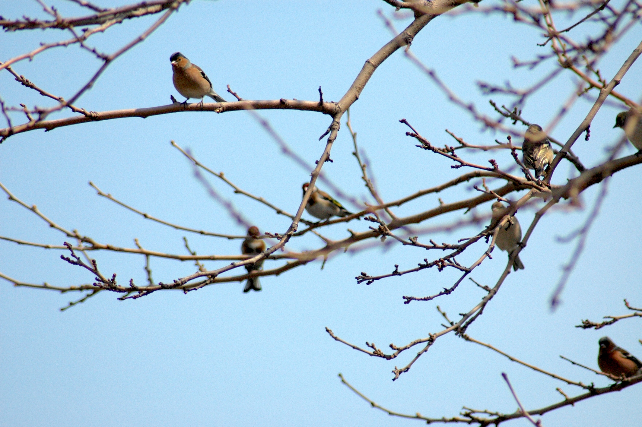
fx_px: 8018
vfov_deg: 3.0
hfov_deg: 4.6
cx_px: 321
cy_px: 214
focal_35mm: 450
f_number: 6.3
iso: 500
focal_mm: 300
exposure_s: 1/2500
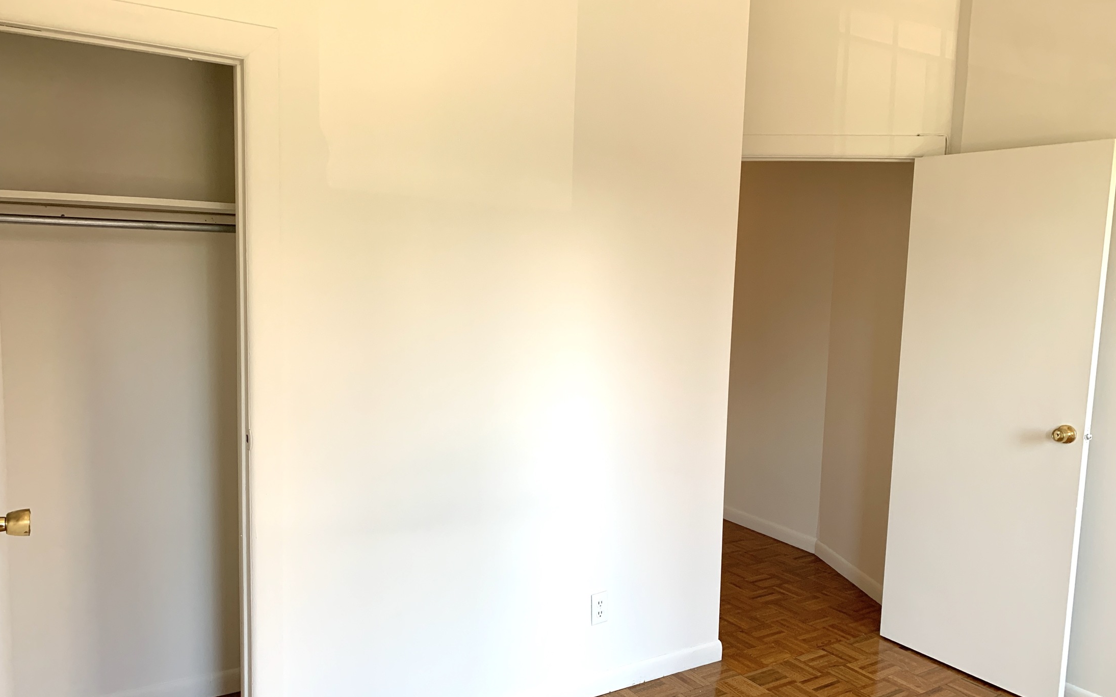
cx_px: 564
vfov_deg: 44.5
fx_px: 852
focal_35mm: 28
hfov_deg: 66.5
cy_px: 375
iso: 100
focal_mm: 4.25
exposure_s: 1/121
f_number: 1.8
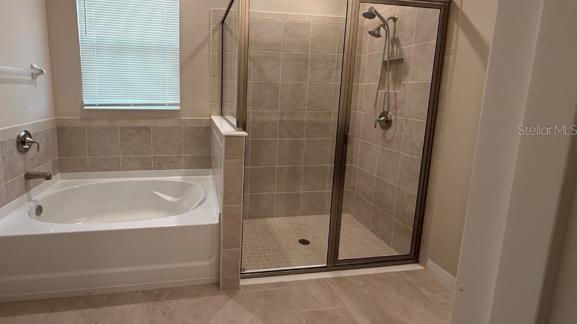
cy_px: 129
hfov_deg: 91.8
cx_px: 240
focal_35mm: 18
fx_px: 275
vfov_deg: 60.5
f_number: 2.2
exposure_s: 1/120
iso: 250
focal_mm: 2.22
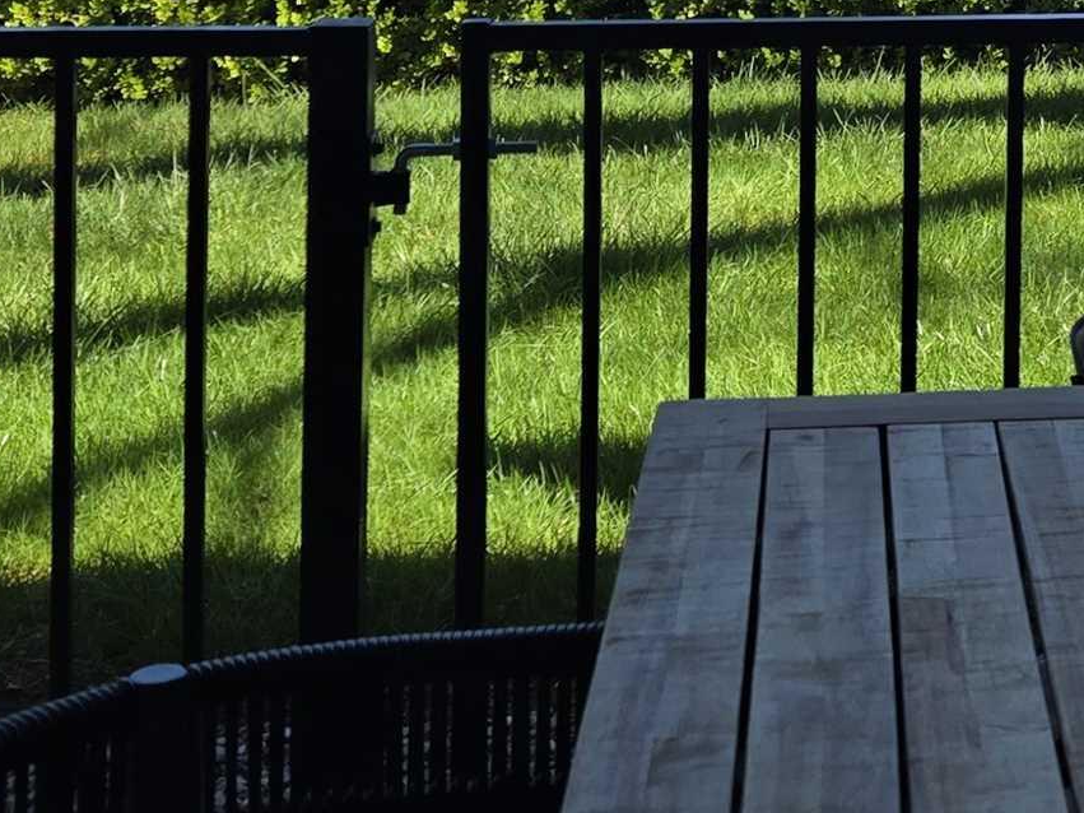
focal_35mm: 83
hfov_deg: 21.7
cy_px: -257
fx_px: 2599
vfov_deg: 16.7
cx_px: 1331
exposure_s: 1/1016
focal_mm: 5.4
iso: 25
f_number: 1.8
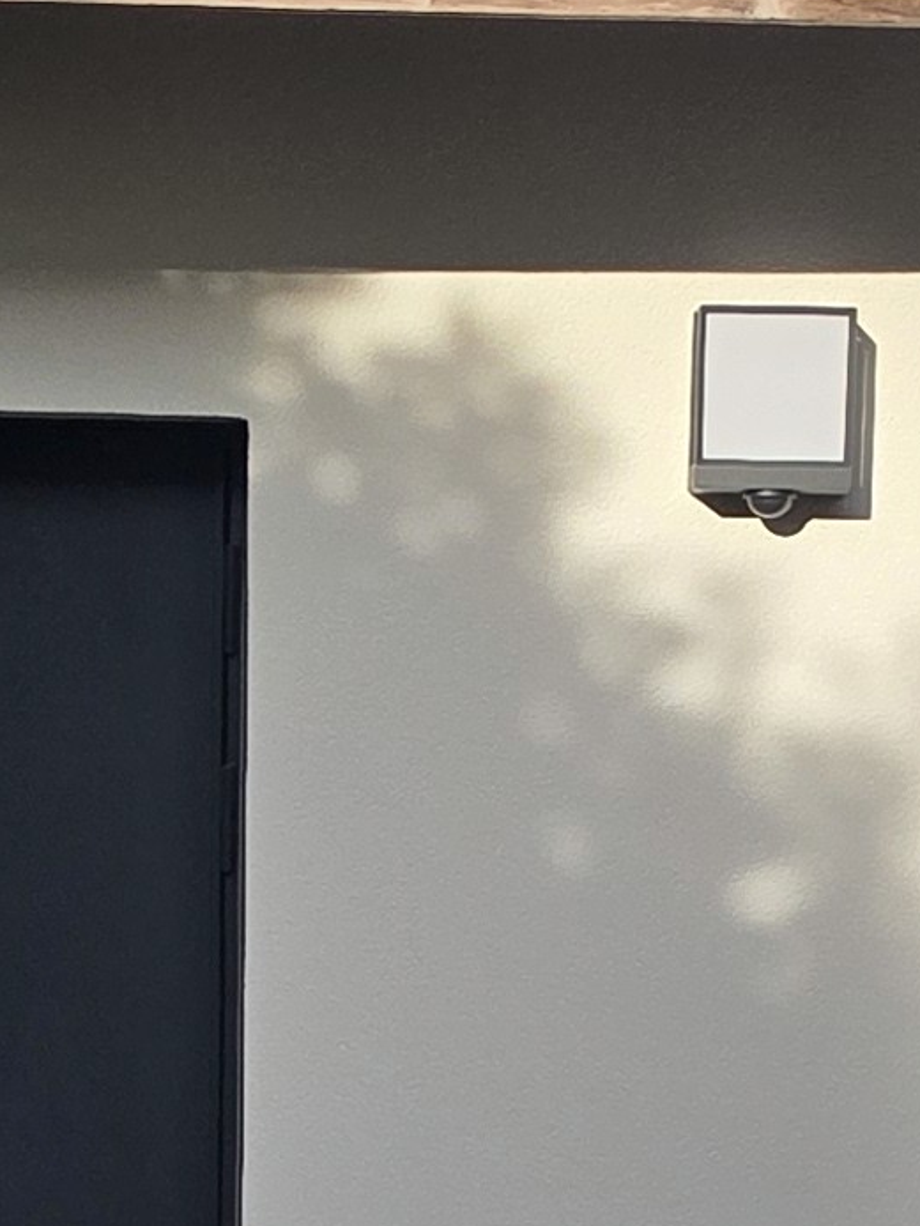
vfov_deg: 25.6
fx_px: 2657
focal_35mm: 75
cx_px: 485
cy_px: 968
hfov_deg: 19.6
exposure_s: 1/2000
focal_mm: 2.2
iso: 64
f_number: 1.9
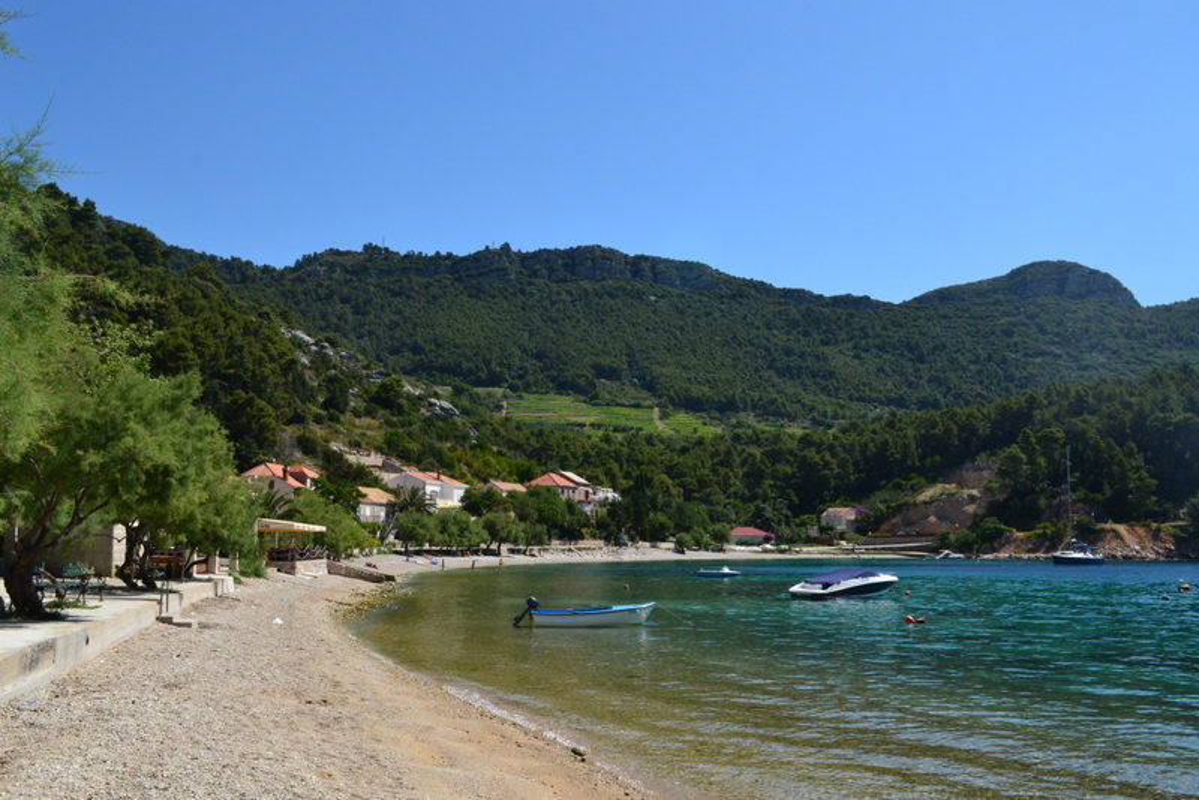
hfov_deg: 57.2
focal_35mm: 33
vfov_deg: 40.0
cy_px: 400
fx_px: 1099
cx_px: 600
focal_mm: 22
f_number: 11
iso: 400
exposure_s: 1/400
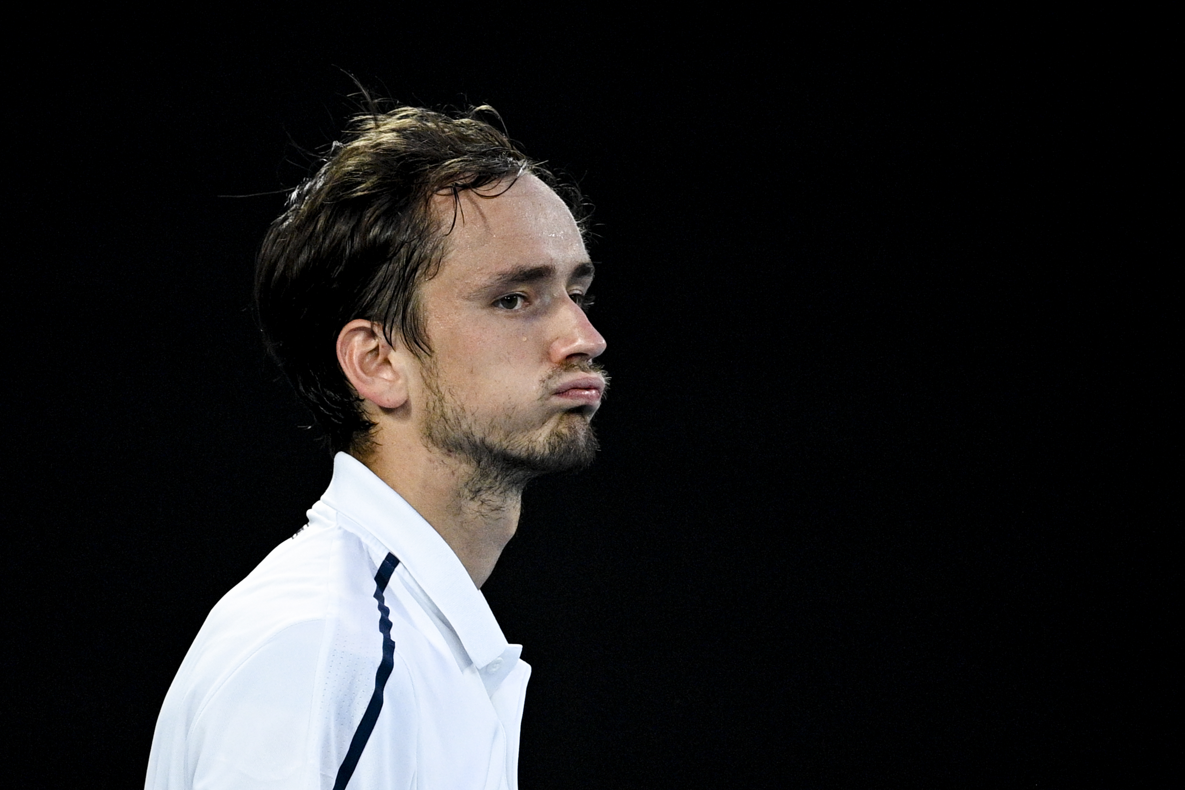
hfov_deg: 5.2
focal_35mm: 400
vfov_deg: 3.4
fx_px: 13166
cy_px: 395
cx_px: 592
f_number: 4
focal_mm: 400
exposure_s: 1/1600
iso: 4000
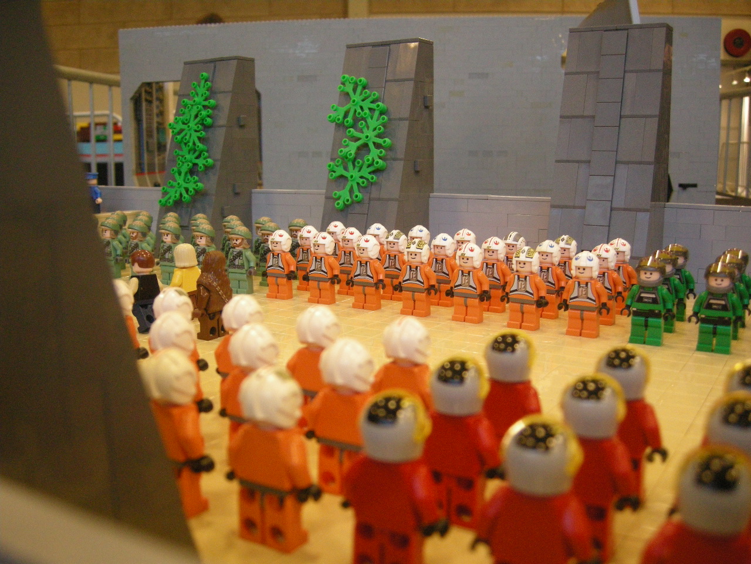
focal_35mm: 36
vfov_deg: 39.7
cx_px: 376
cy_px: 282
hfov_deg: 51.4
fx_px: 781
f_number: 2.7
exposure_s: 1/24.8
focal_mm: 7.5
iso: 400
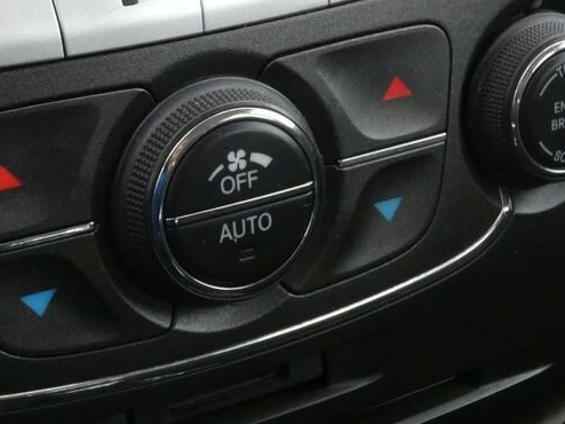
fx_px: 1387
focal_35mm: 85
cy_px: 100
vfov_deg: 17.2
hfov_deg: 22.7
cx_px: 104
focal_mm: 7.3
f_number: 5.6
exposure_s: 1/80
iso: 500
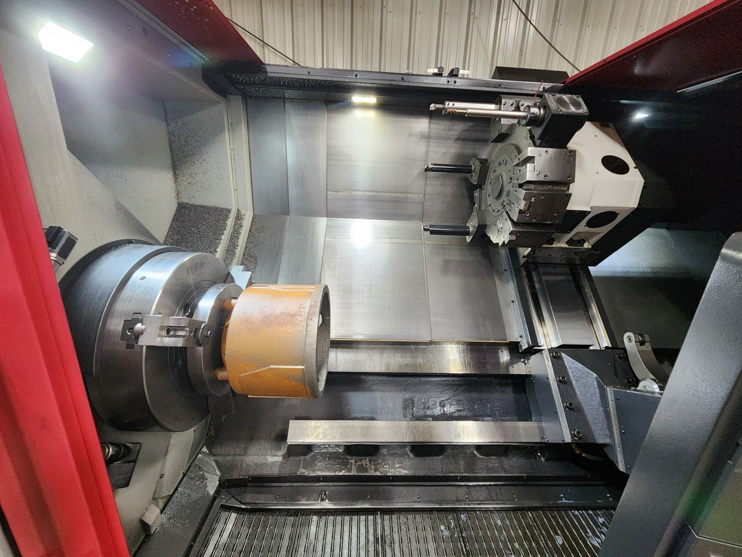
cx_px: 371
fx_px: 279
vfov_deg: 89.9
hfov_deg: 106.2
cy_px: 278
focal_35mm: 13
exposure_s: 1/30
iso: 320
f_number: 2.2
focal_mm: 2.2
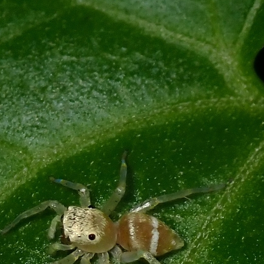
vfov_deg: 9.0
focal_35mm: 194
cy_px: 199
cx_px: 86
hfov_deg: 9.0
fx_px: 1674
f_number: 6.3
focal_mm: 18
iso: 200
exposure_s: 1/200
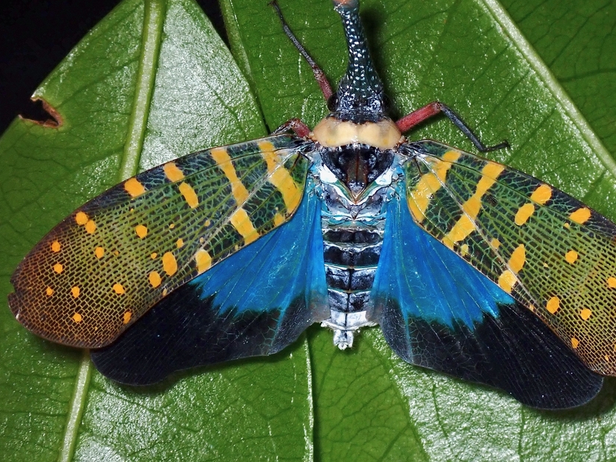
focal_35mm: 137
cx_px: 367
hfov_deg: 14.4
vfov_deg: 10.8
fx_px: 2438
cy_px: 197
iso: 250
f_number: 6.3
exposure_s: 1/200
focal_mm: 18
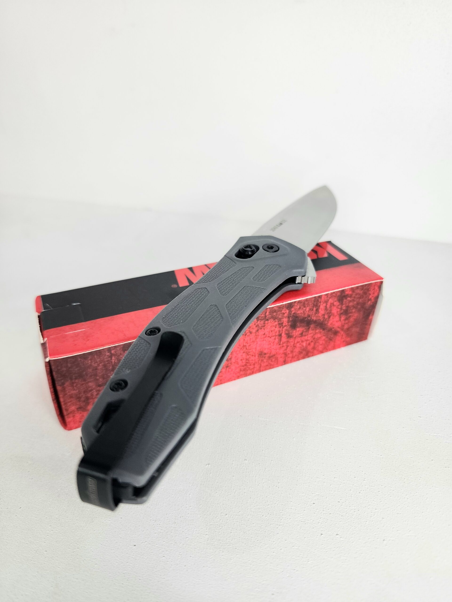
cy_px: 301
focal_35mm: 23
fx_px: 400
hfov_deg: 58.9
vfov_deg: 73.9
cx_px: 226
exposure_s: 1/101
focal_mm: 6.4
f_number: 1.8
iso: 160
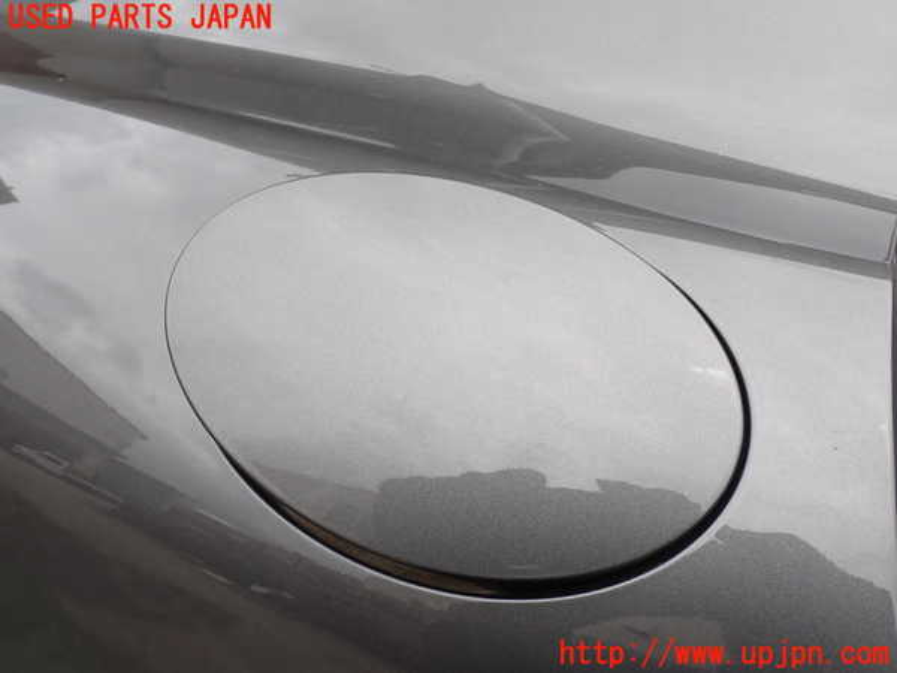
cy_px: 336
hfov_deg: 60.0
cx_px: 448
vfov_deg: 46.8
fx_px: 777
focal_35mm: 30
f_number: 3.2
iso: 100
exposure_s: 1/320
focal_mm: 5.4
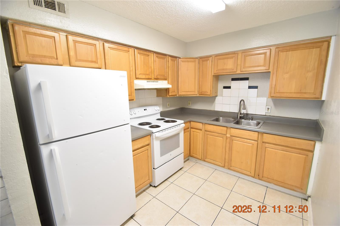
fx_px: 142
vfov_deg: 77.3
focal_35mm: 15
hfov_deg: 100.4
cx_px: 170
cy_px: 113
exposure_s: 1/45
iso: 800
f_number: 3.5
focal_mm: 10
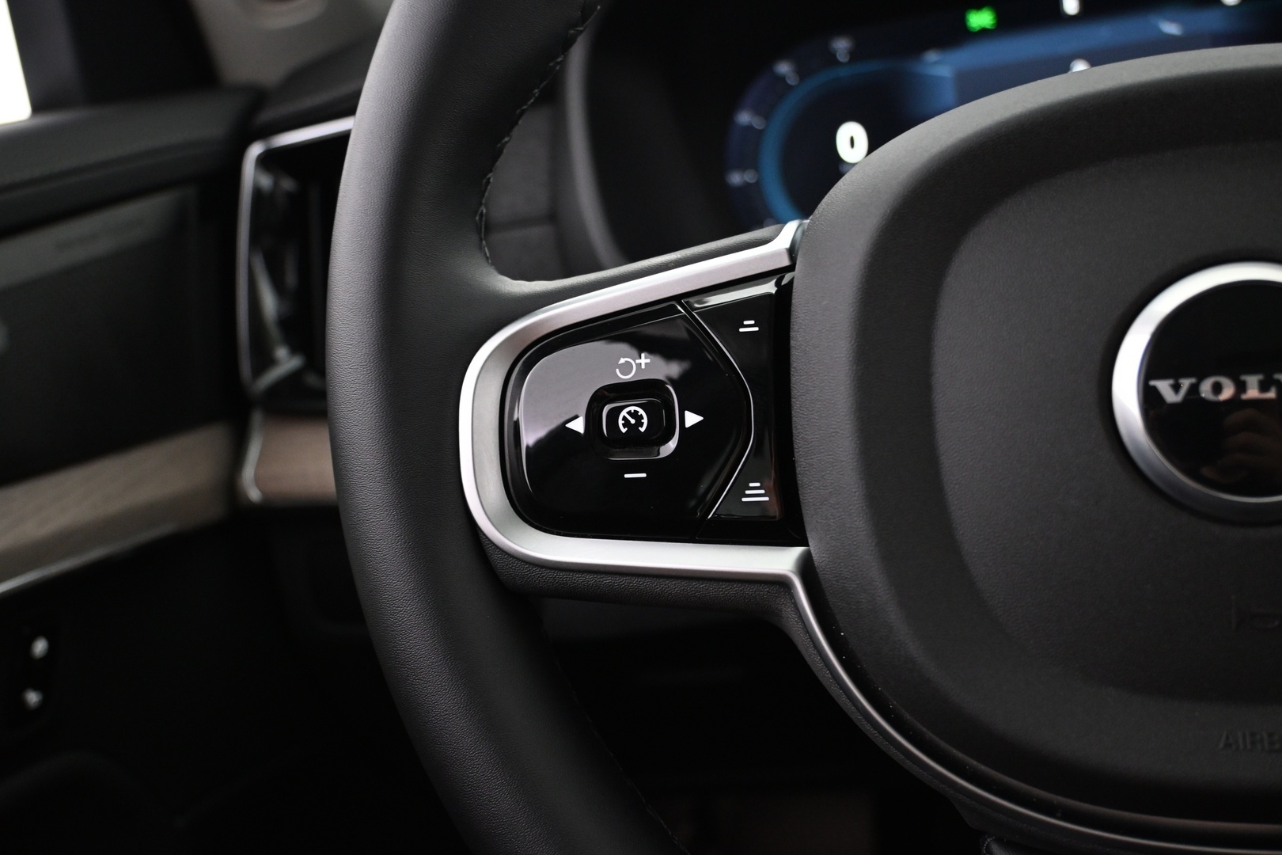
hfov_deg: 53.1
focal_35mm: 36
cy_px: 428
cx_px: 641
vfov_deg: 36.9
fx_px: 1282
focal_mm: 24
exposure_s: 1/20
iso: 1600
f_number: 4.2
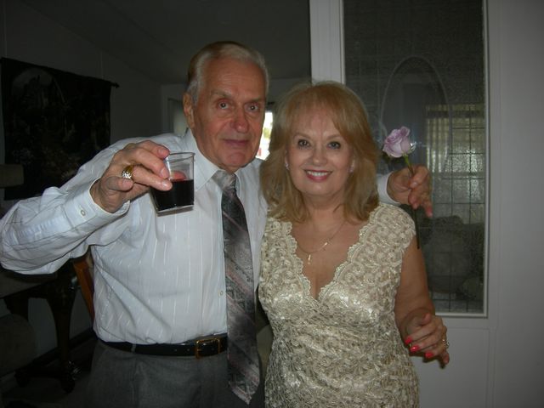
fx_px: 566
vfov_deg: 39.7
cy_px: 204
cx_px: 272
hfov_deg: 51.4
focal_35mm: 36
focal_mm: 7.5
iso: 64
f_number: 2.7
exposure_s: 1/60.1
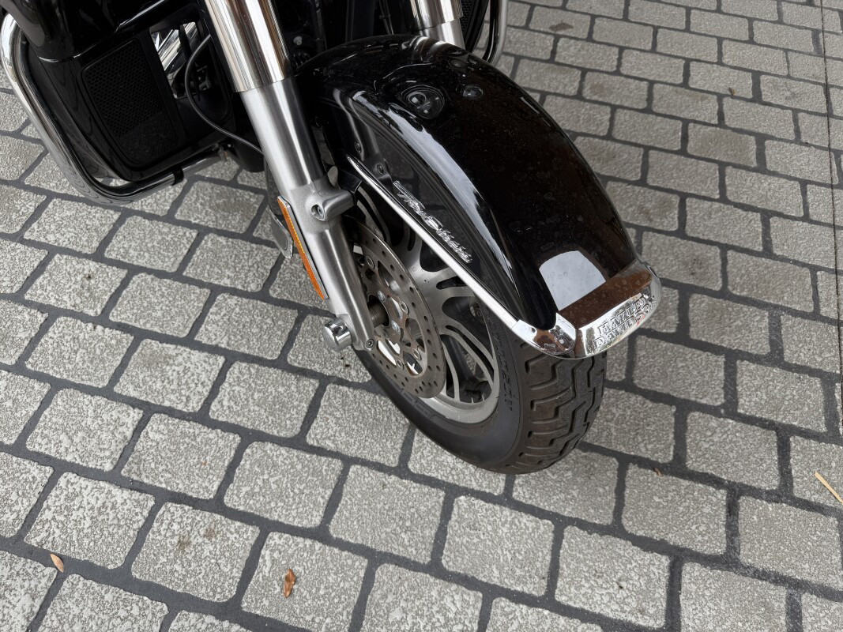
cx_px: 422
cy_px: 316
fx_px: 584
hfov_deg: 71.6
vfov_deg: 56.8
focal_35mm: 24
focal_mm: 6.76
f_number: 1.78
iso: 80
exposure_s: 1/464
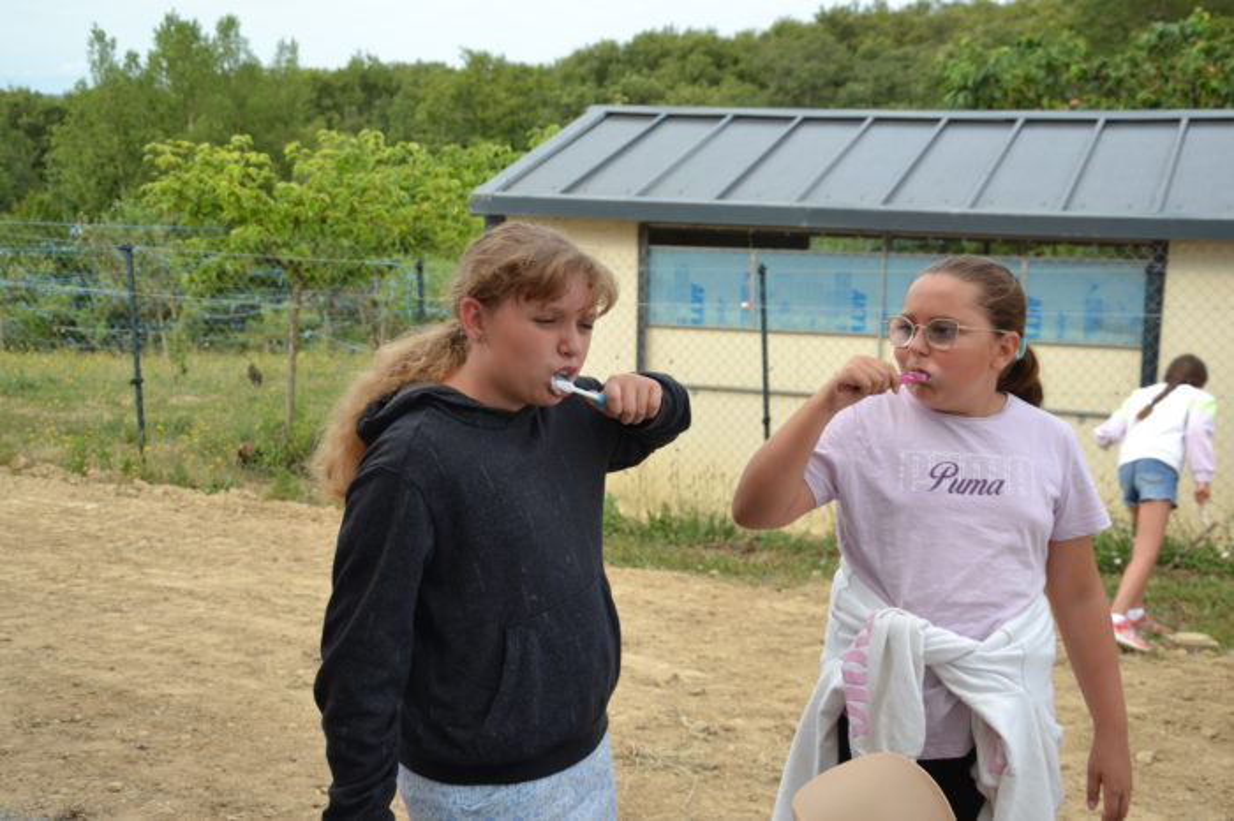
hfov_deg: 38.9
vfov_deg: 26.5
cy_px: 410
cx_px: 617
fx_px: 1747
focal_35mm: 51
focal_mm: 34
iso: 100
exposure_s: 1/160
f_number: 6.3
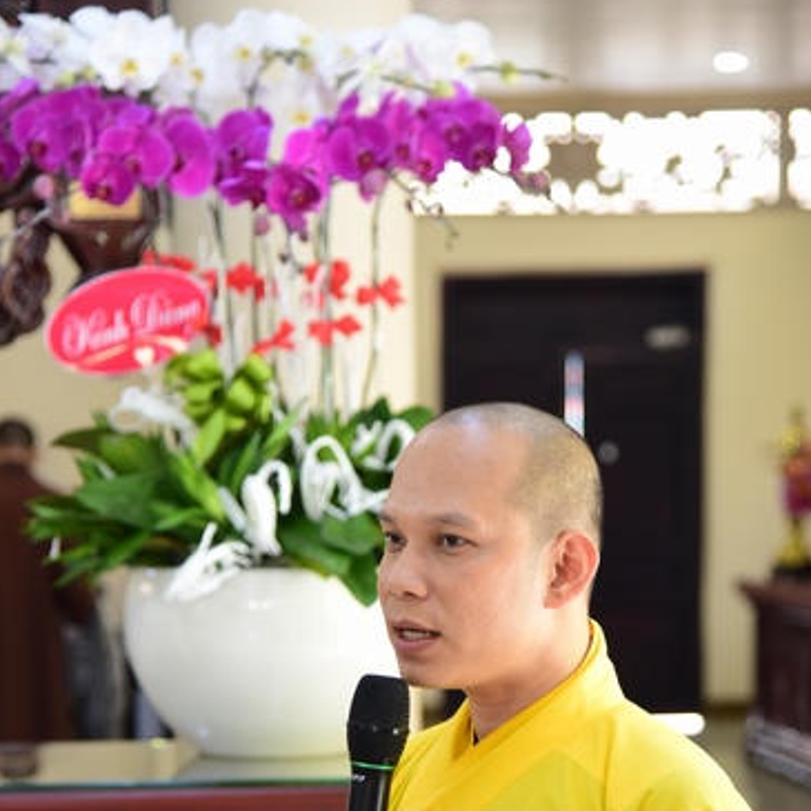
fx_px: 3287
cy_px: 620
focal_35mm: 124
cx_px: 411
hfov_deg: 14.1
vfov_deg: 14.0
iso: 1600
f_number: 4
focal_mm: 82
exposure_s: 1/60
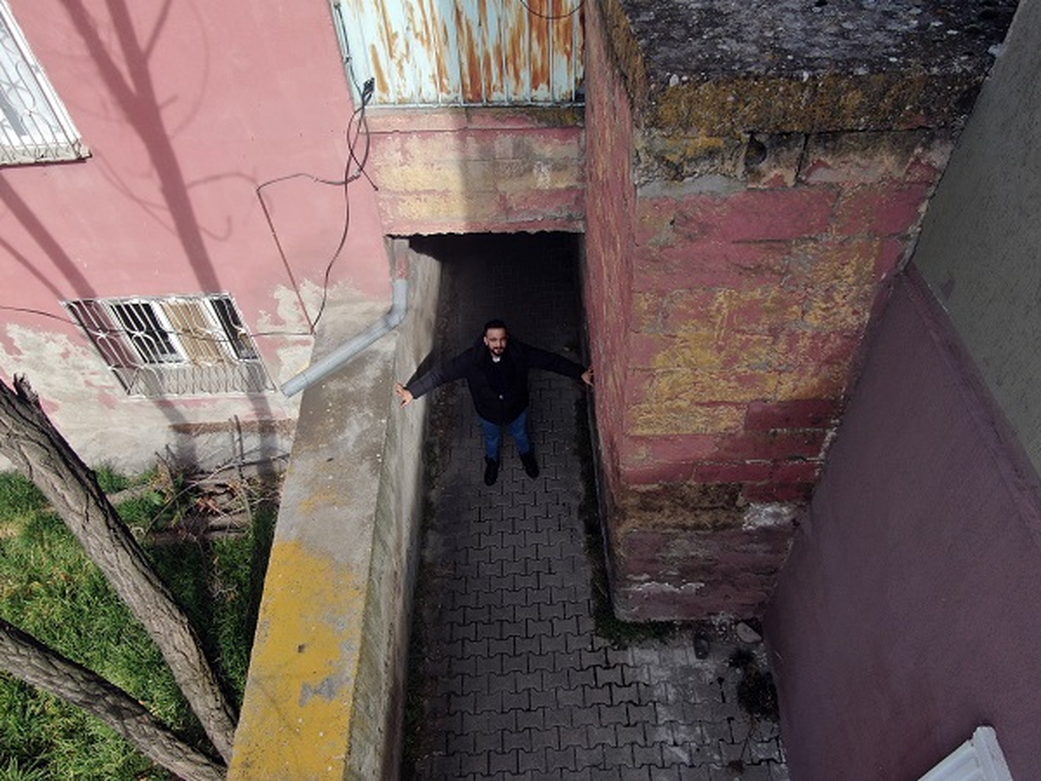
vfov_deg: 56.8
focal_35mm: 24
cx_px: 520
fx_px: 722
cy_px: 390
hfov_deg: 71.6
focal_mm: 4.39
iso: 100
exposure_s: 1/800
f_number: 2.8
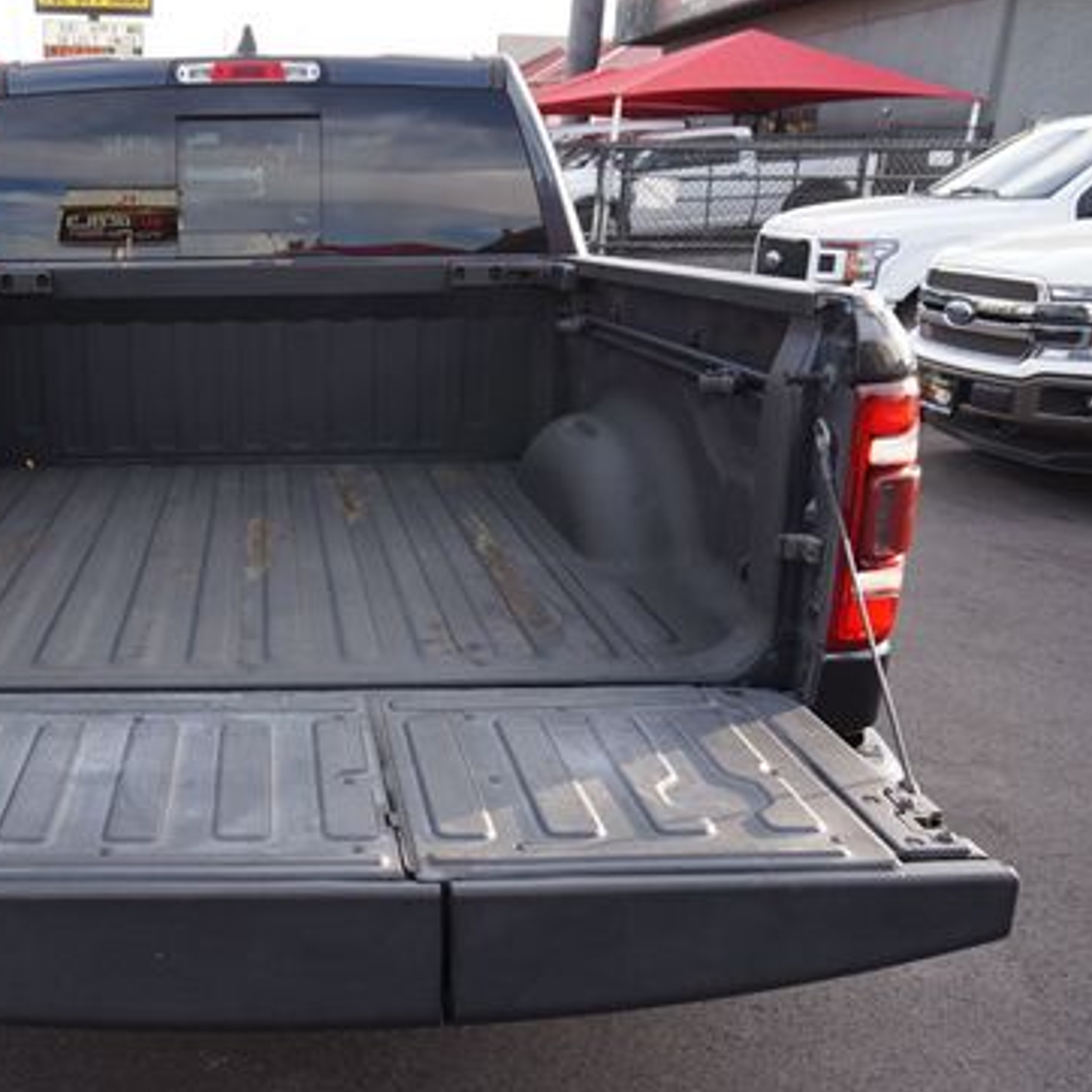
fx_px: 1285
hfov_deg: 44.2
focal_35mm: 36
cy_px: 582
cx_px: 247
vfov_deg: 46.0
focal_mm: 16
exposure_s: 1/80
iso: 100
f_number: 5
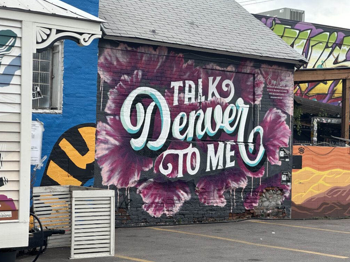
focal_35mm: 78
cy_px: 130
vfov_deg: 18.9
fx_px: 789
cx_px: 173
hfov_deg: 25.0
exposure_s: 1/184
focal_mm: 9
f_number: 2.8
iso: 32
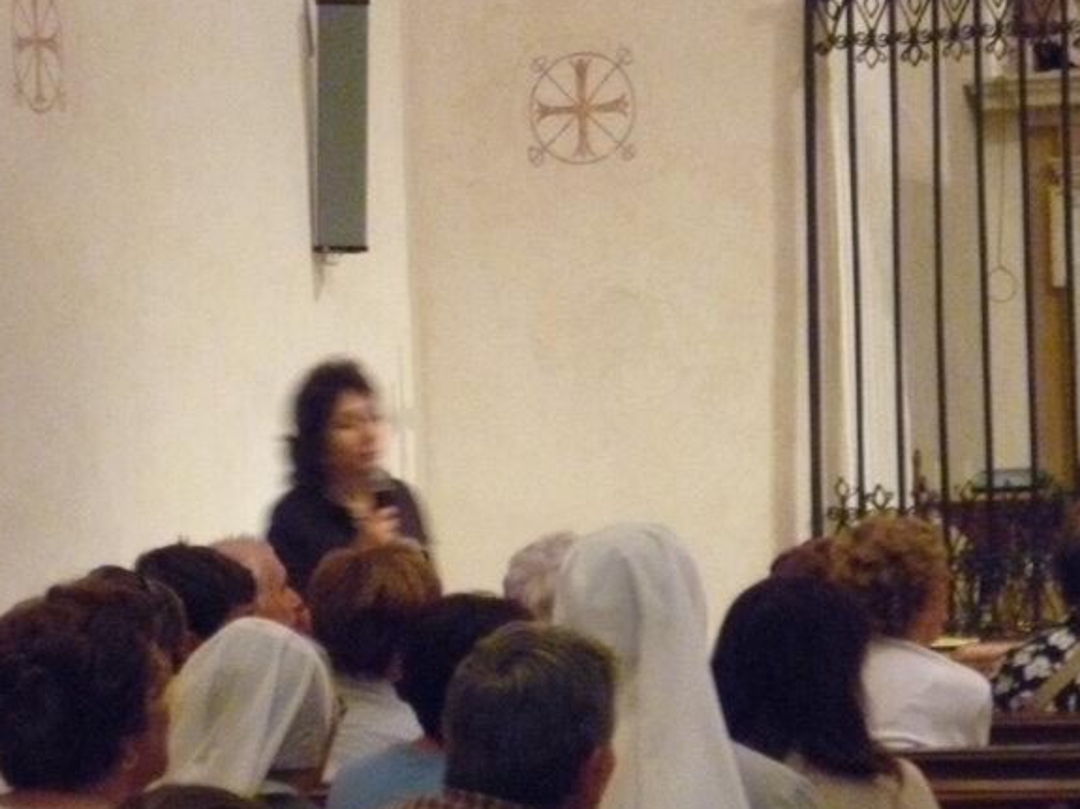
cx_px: 436
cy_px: 464
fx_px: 4991
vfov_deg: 9.3
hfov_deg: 12.3
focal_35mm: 160
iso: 1000
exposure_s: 1/8
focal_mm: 20.5
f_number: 6.1
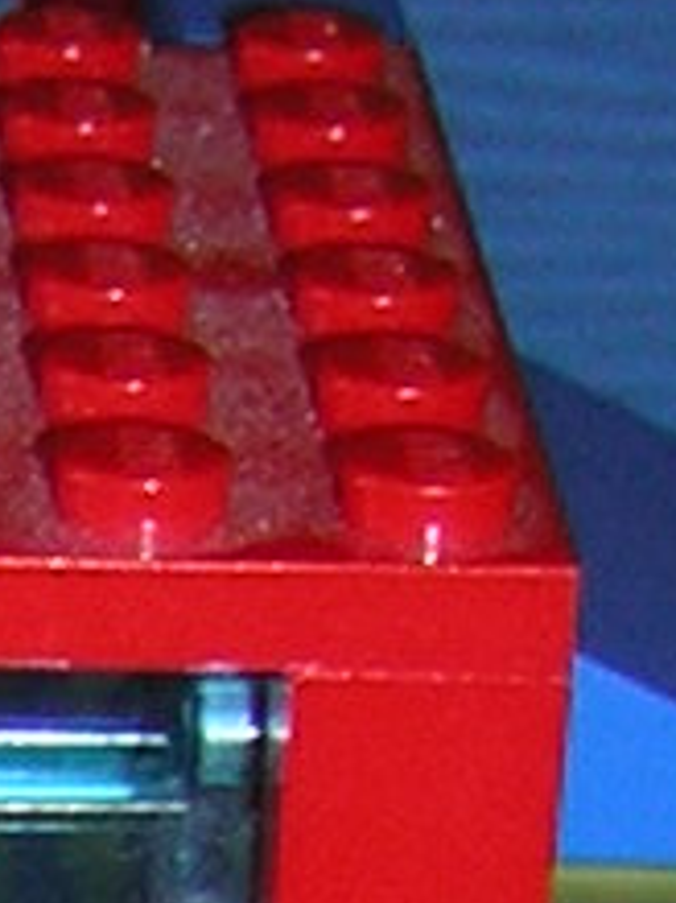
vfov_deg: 7.0
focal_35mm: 263
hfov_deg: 5.5
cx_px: -618
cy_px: 2321
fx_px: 6855
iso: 50
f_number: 2.6
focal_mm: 4.7
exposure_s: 1/60.1
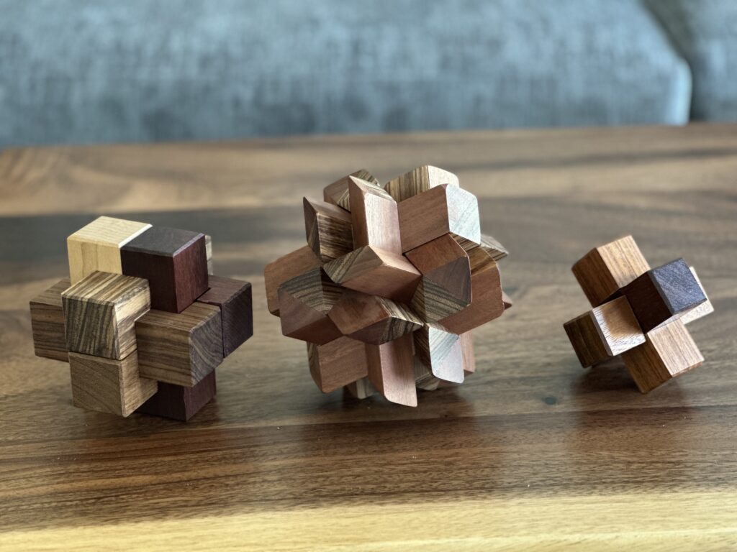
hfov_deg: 25.3
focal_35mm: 77
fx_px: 1639
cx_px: 368
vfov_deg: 19.1
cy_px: 276
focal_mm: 9
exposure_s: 1/27
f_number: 2.8
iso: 400
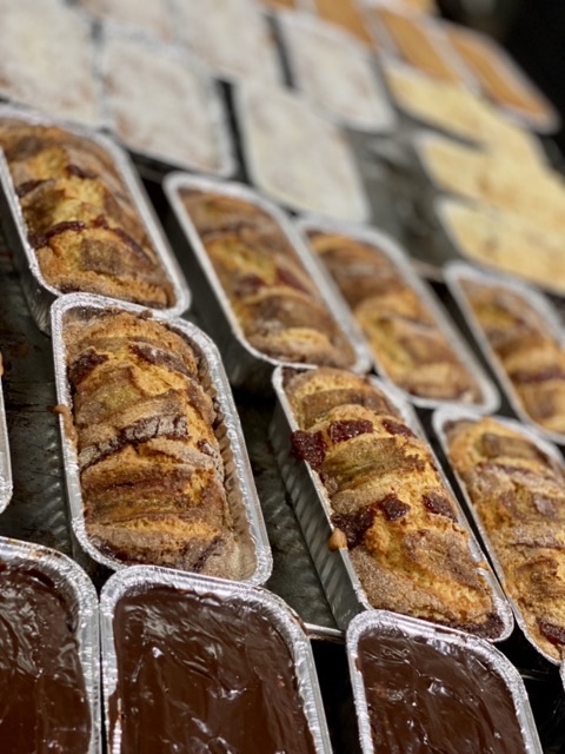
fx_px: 1132
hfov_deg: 28.0
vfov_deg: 36.8
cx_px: 282
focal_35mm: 52
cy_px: 377
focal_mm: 6
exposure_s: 1/40
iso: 125
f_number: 2
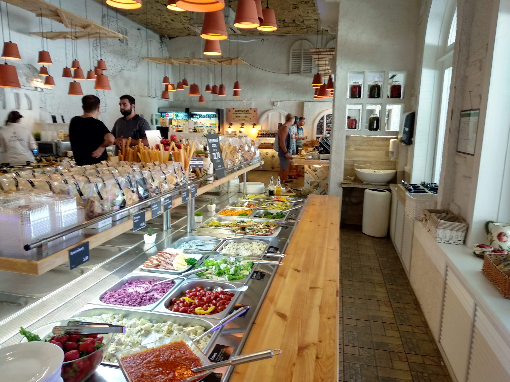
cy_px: 191
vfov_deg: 53.1
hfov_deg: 67.3
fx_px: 383
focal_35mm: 26
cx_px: 255
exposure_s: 1/33
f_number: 2.2
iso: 400
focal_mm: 3.81
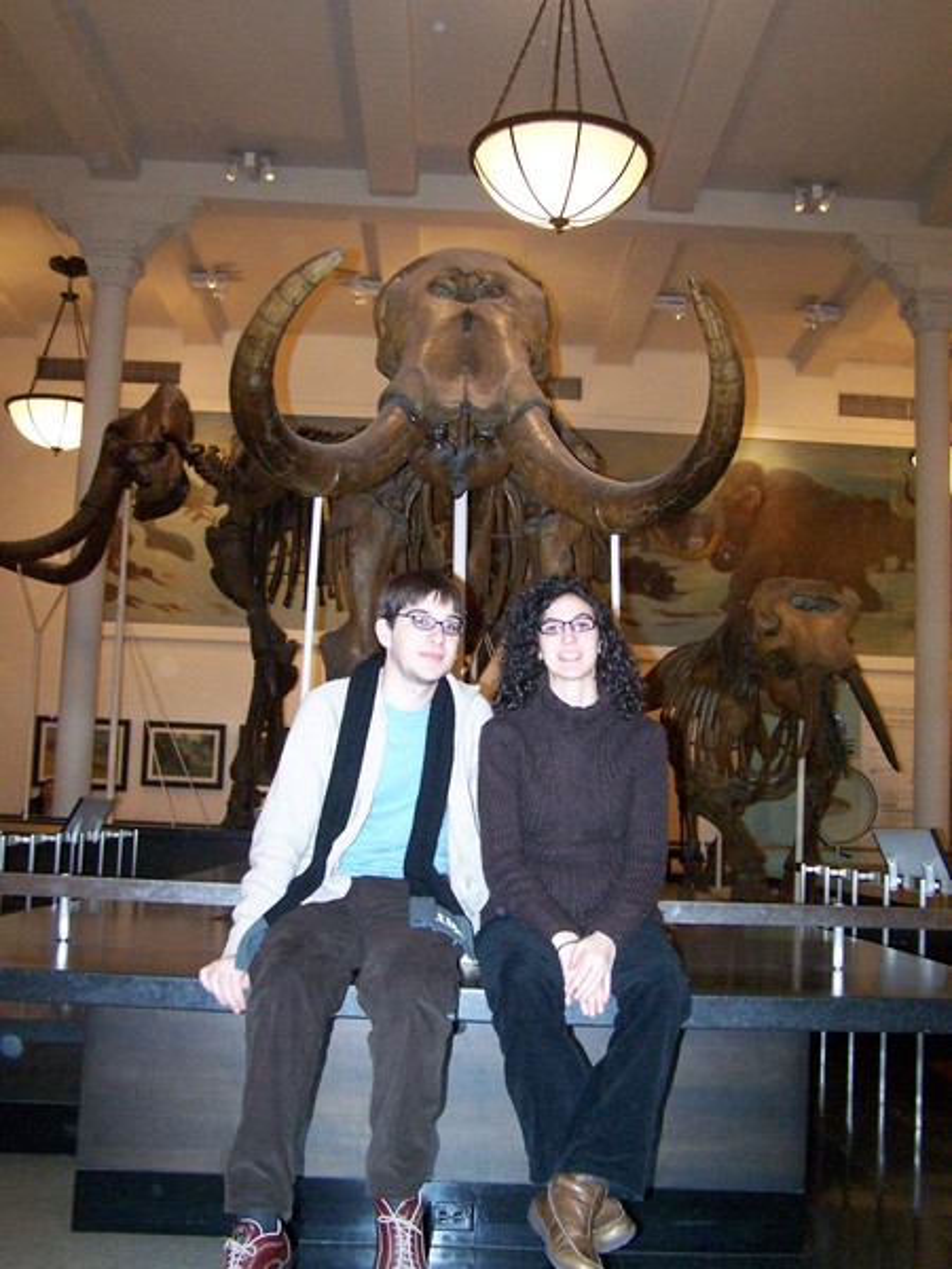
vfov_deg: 49.0
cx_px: 476
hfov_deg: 37.7
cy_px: 634
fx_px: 1393
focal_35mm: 38
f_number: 2.8
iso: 400
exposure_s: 1/60
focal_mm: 6.3
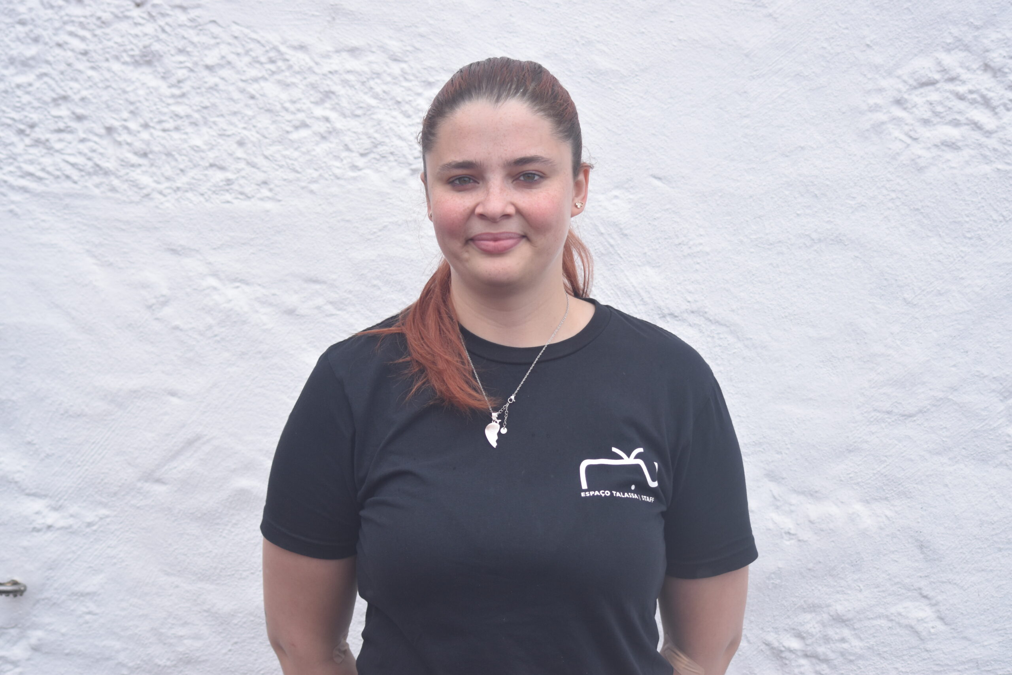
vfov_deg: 13.0
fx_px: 2952
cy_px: 338
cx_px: 506
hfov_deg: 19.5
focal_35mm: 105
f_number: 4.5
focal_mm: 70
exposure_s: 1/1250
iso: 400
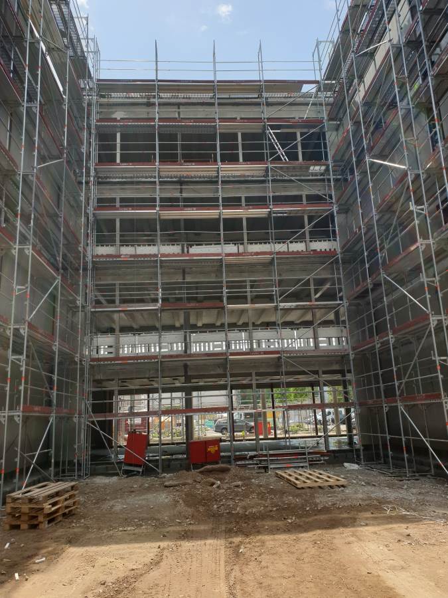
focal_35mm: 26
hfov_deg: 53.1
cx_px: 224
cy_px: 299
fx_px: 449
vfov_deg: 67.3
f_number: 2.4
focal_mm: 4.3
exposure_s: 1/1244
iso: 50
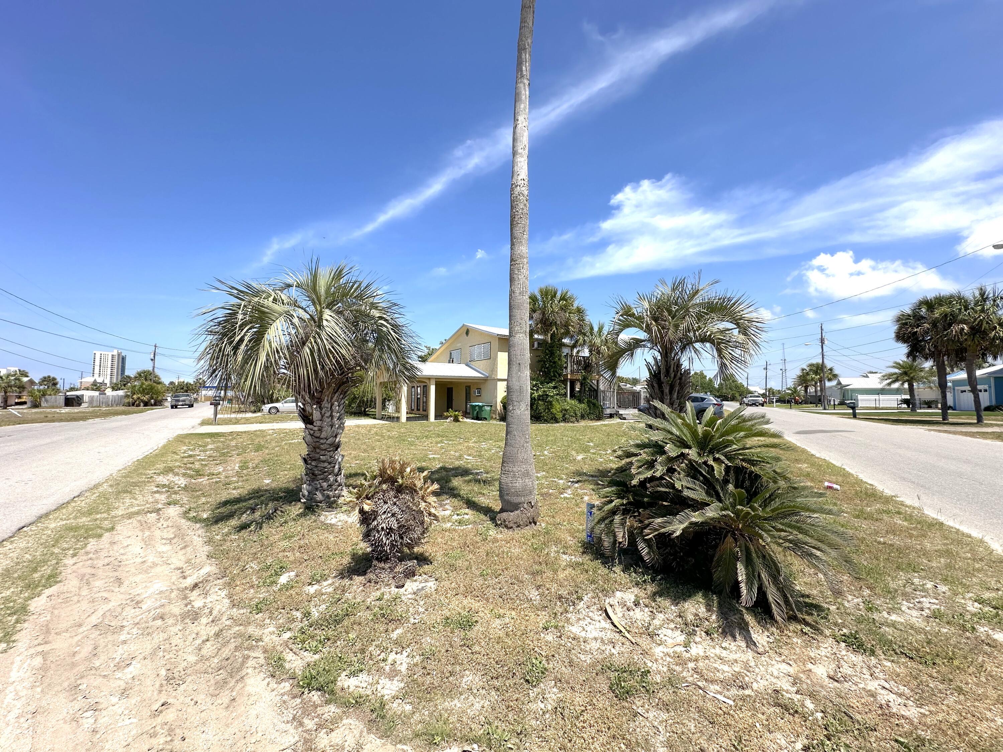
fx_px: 406
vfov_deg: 85.7
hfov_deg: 102.1
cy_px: 376
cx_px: 502
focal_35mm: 14
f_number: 2.2
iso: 50
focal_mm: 2.22
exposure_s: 1/1770
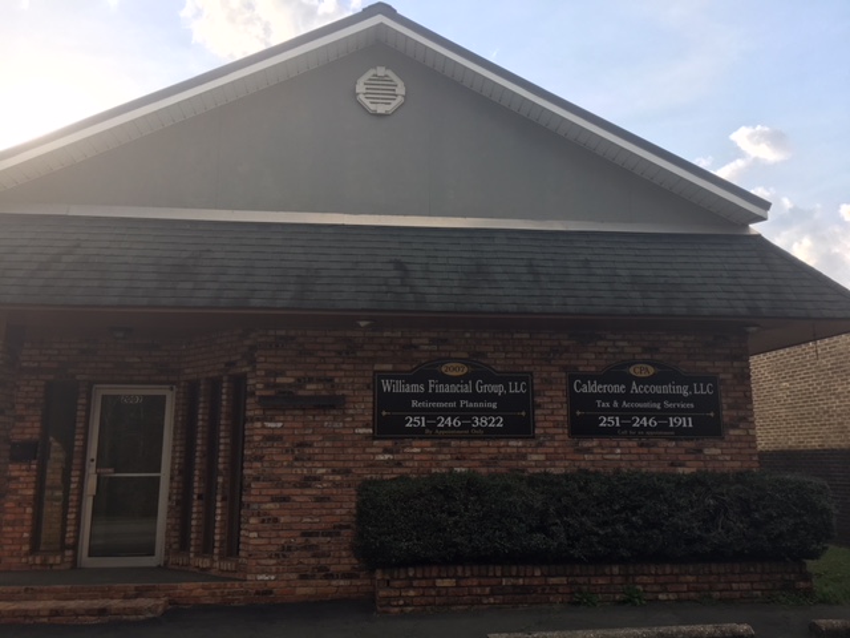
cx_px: 425
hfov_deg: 61.7
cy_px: 319
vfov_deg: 48.2
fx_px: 712
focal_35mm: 29
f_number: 2.2
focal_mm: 4.15
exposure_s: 1/818
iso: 25
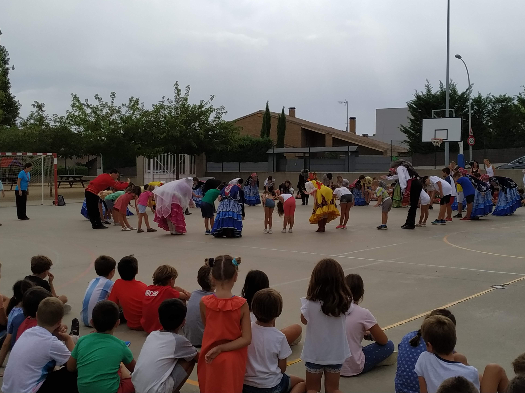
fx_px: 379
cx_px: 268
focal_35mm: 25
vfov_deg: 54.9
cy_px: 189
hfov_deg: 69.4
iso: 160
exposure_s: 1/4486
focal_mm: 3.94
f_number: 1.9
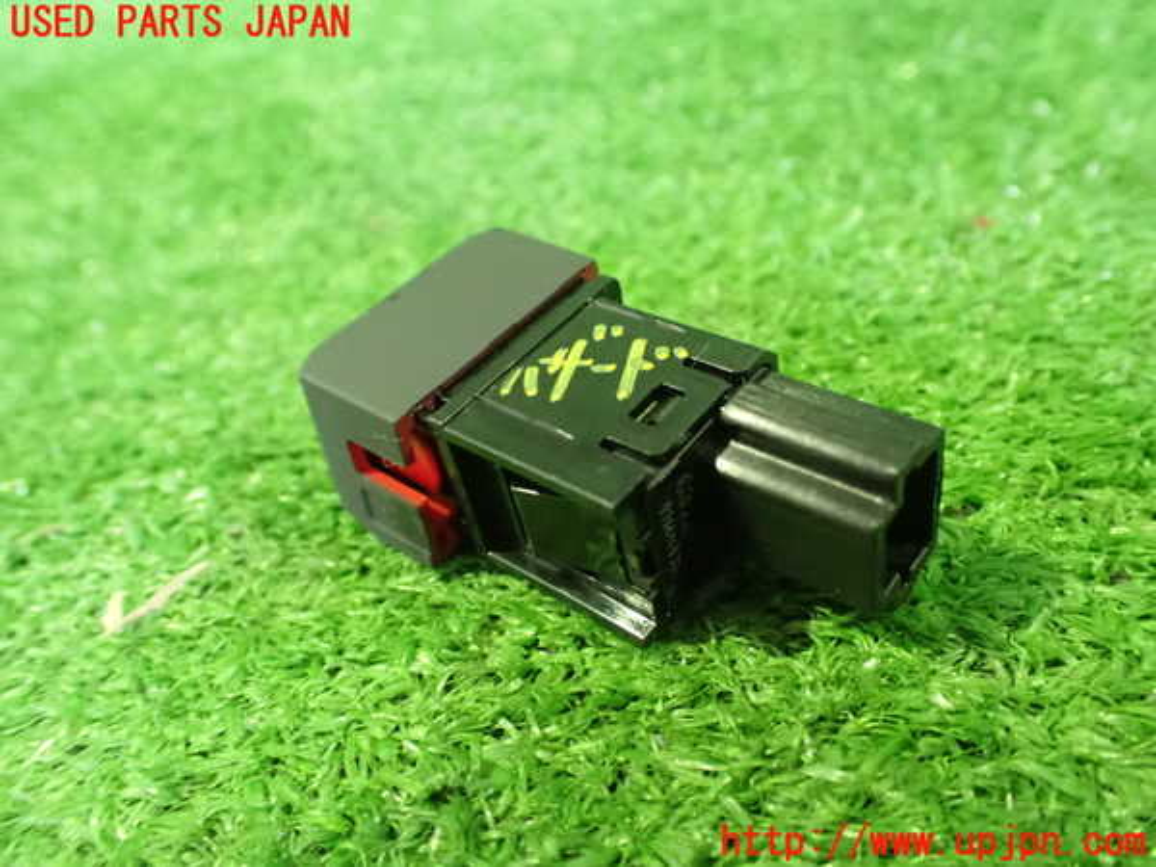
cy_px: 434
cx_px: 578
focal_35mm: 30
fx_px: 1002
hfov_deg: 60.0
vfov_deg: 46.8
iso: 1600
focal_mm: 5.4
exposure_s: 1/25
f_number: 2.3
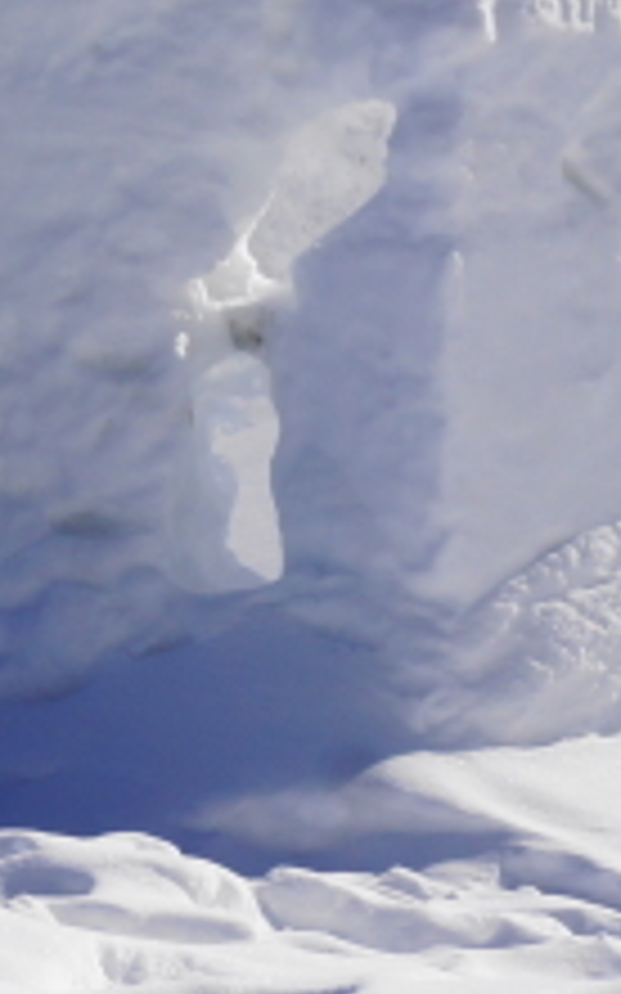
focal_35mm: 484
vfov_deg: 4.3
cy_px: -36
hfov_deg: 2.7
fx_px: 13115
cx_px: -184
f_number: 10
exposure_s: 1/160
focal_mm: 70
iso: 100
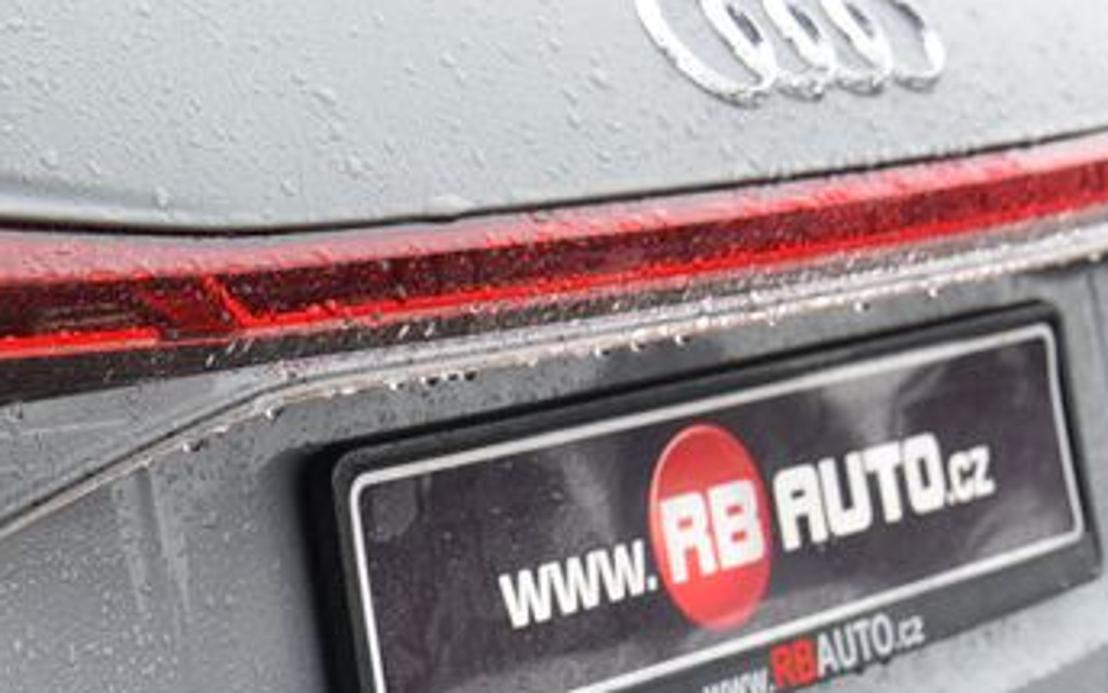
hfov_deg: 20.0
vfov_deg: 13.5
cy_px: 242
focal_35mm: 97
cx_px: -235
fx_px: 2929
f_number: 4
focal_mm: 32
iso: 500
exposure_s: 1/60
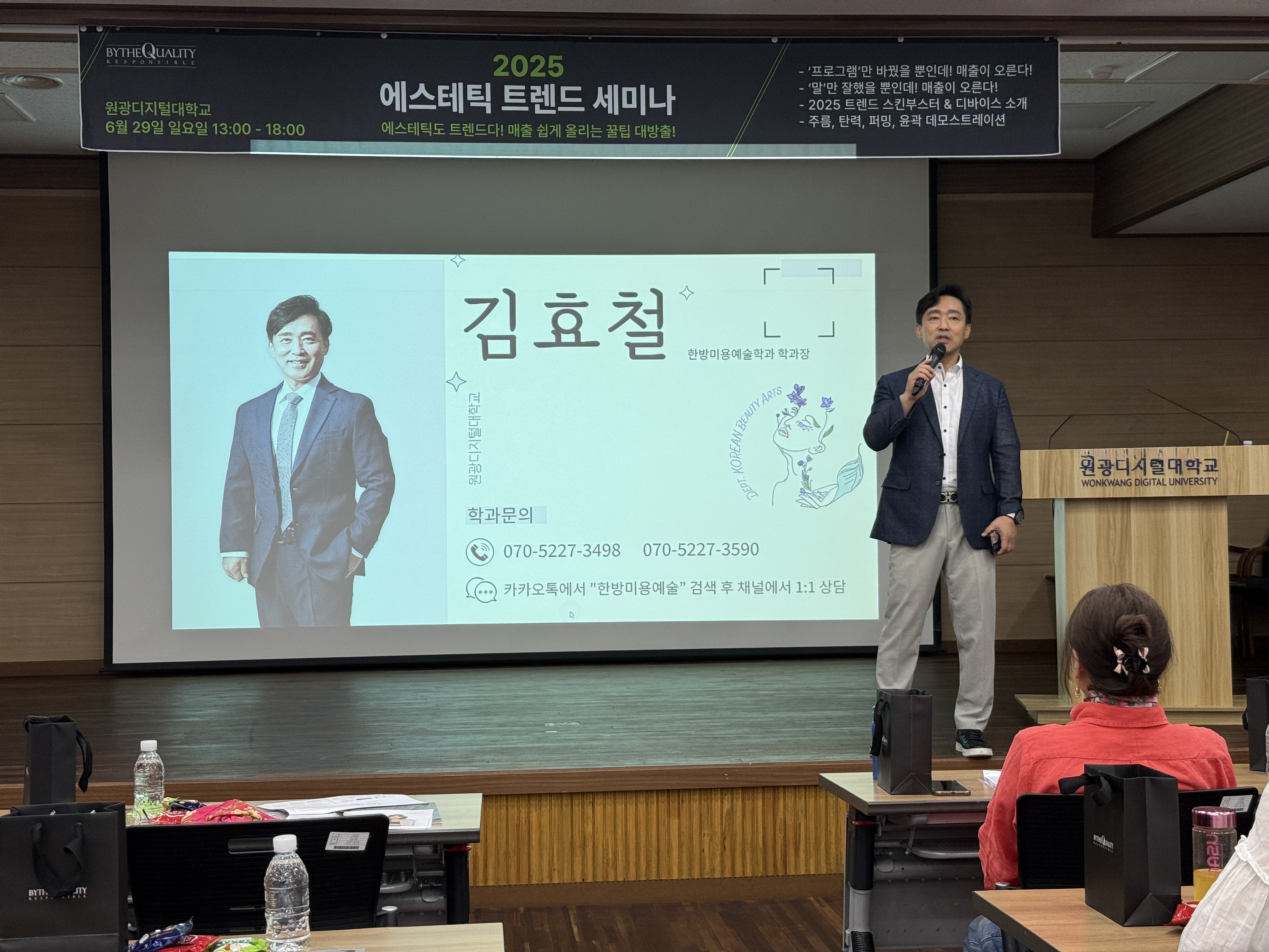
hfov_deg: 39.7
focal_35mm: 48
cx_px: 634
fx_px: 1760
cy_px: 476
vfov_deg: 30.3
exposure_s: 1/60
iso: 50
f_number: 1.78
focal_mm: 6.76
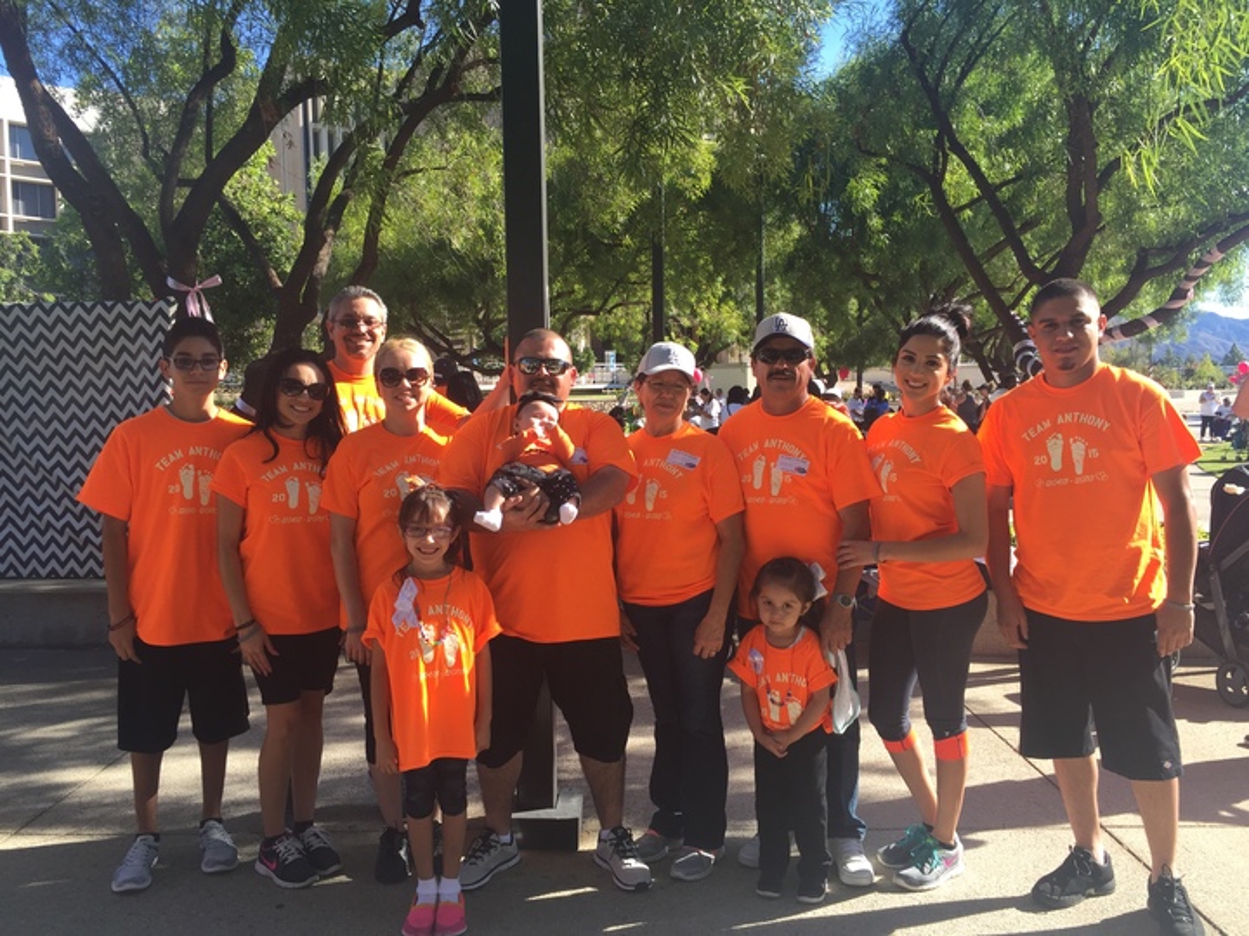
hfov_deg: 61.7
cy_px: 468
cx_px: 624
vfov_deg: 48.2
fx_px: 1046
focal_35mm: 29
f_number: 2.2
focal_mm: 4.15
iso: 32
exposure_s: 1/449
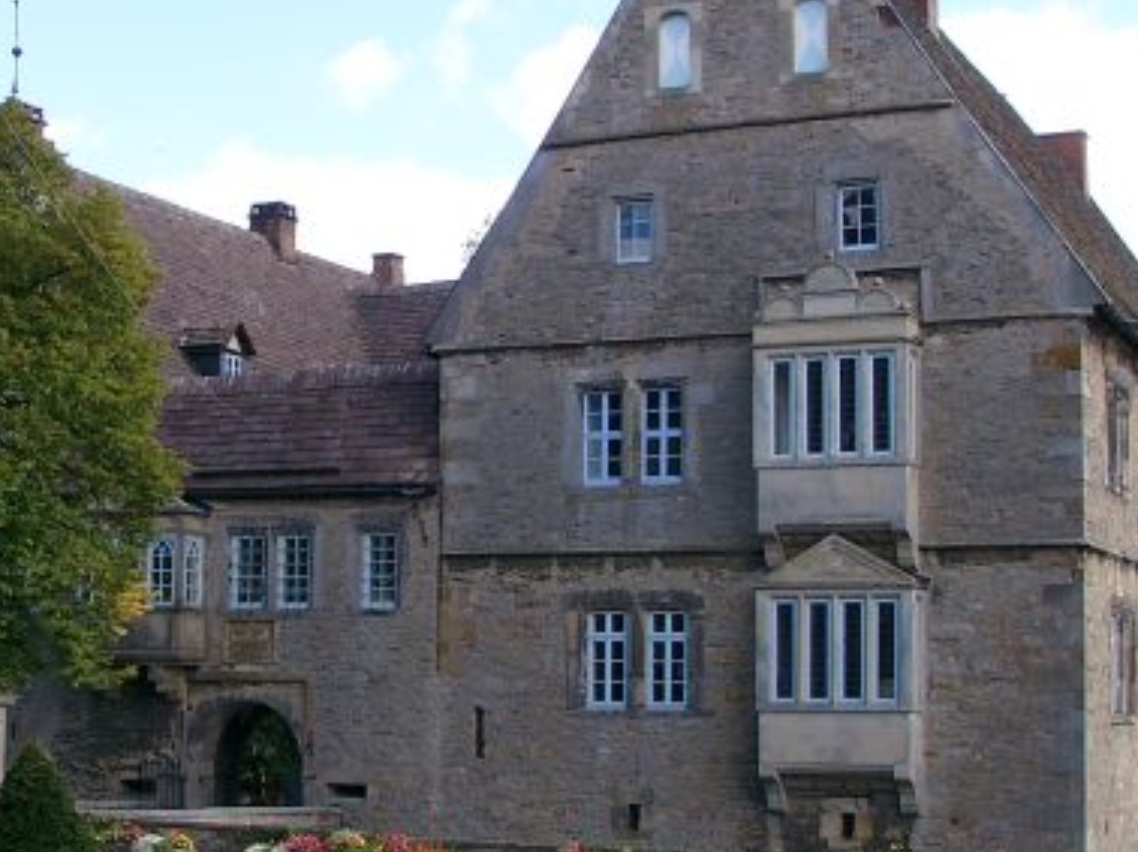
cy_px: 313
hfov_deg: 26.8
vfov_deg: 20.4
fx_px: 2365
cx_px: 316
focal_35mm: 72
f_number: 4
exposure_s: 1/306
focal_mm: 7.13
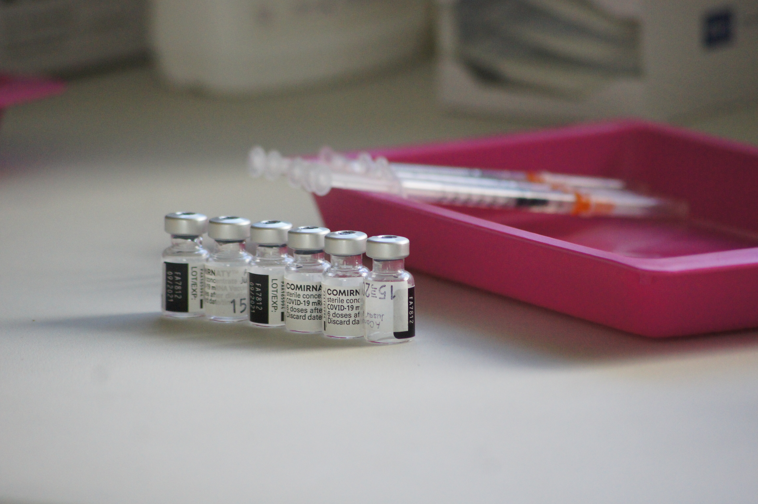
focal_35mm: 300
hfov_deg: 6.9
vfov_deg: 4.6
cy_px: 252
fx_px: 6313
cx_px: 379
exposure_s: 1/250
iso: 1600
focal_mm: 200
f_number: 5.6
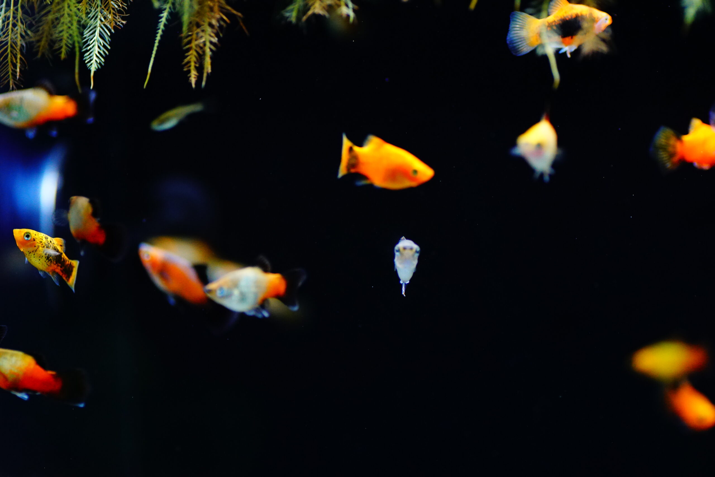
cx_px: 358
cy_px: 238
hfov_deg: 15.2
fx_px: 2681
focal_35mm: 135
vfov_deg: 10.2
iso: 2500
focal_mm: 90
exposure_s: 1/500
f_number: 2.8
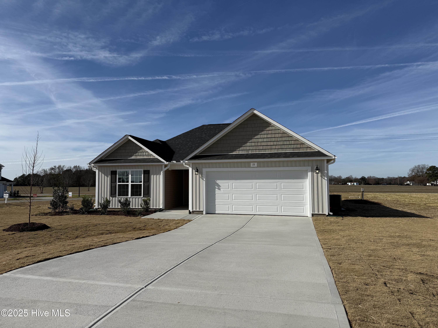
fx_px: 304
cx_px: 219
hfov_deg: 71.6
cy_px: 164
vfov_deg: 56.8
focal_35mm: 24
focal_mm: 6.76
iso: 80
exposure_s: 1/8130
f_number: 1.78
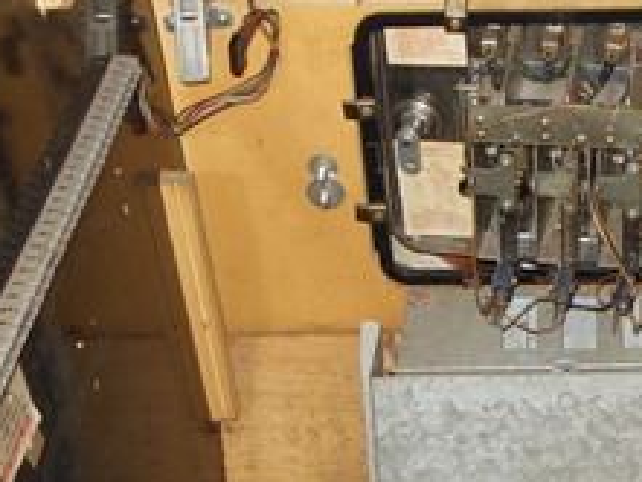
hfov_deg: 24.6
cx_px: 569
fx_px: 1429
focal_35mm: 77
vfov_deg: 18.8
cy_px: 441
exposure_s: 1/30
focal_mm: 6.8
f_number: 3.6
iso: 200
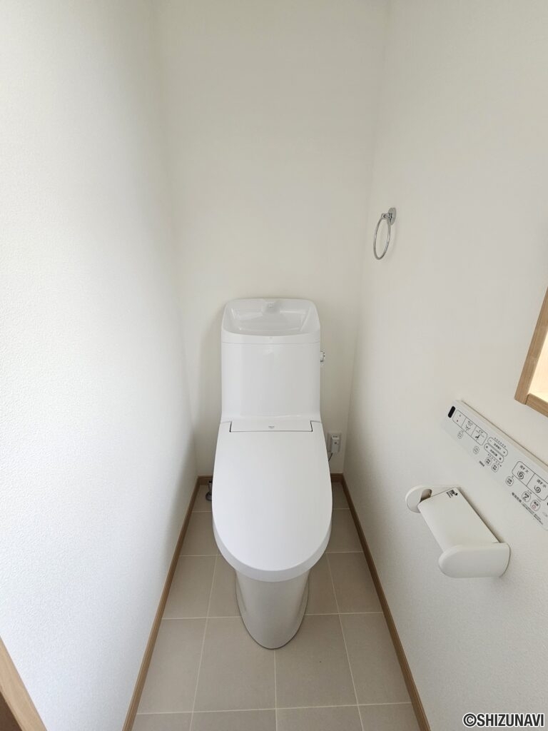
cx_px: 274
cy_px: 366
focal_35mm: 13
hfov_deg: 89.9
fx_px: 274
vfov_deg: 106.2
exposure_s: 1/60
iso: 100
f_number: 2.2
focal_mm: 2.2
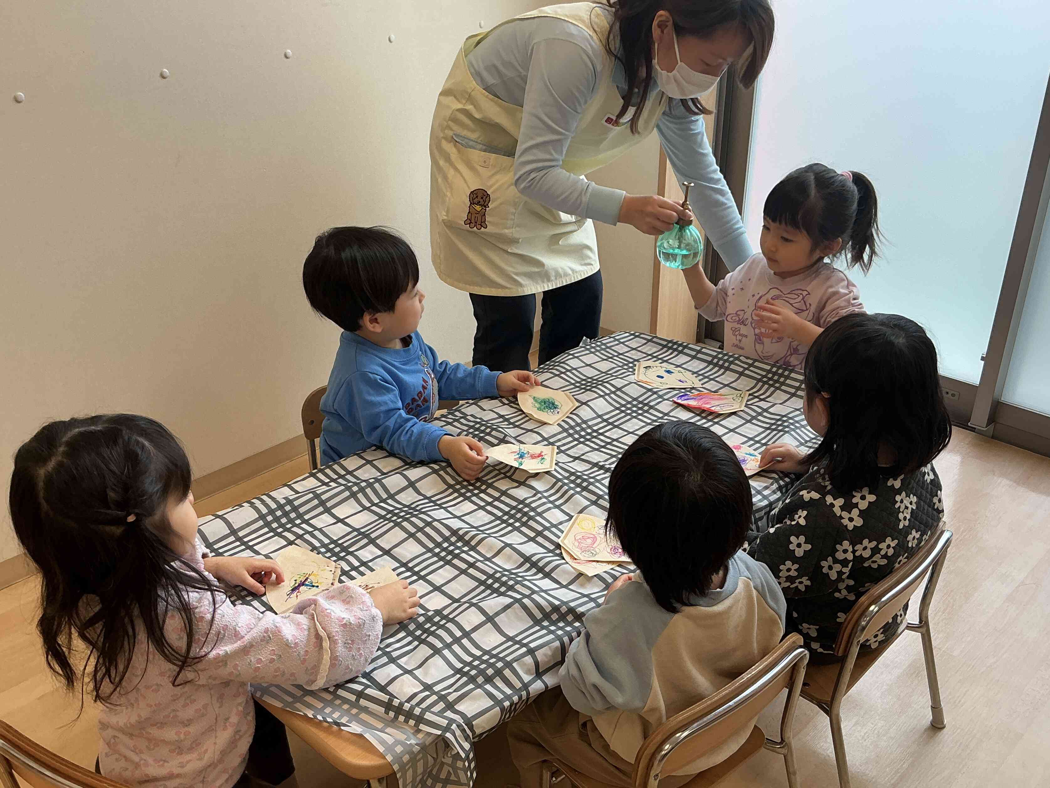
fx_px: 880
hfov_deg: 61.7
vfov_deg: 48.2
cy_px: 394
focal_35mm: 29
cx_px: 525
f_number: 1.8
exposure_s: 1/100
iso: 20
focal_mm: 3
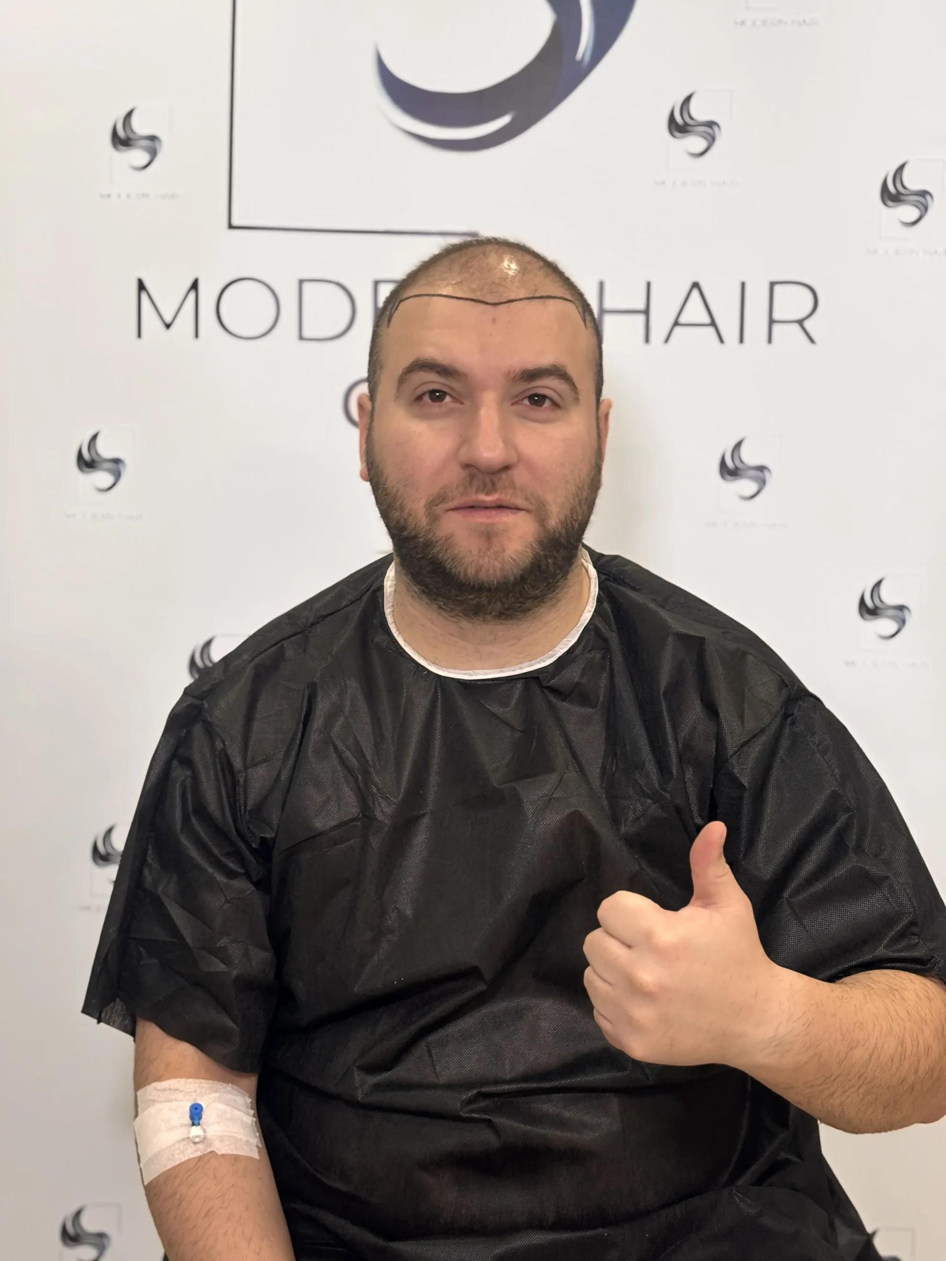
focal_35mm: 52
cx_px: 473
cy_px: 630
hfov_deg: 28.0
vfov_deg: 36.8
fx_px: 1895
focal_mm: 5.96
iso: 100
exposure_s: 1/50
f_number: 1.6
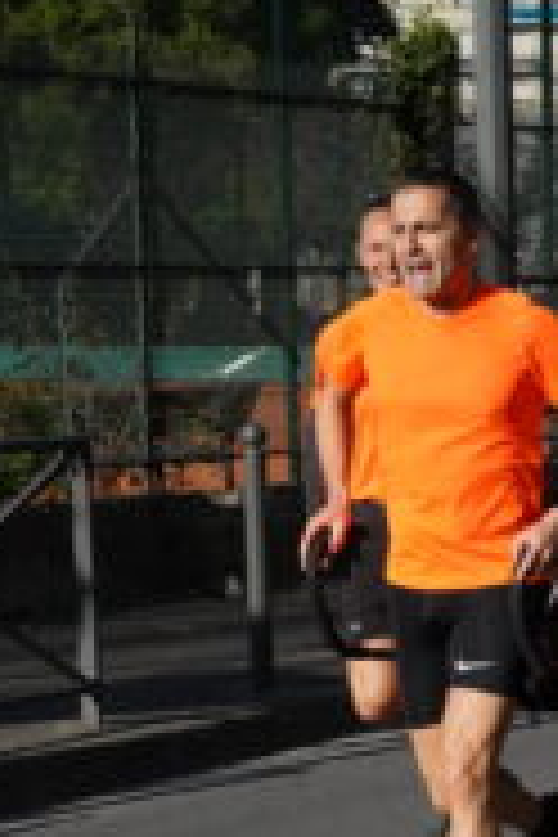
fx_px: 3696
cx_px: 729
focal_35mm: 159
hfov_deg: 8.5
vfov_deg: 12.9
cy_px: 578
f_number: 13
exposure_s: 1/8000
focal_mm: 74
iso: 8000
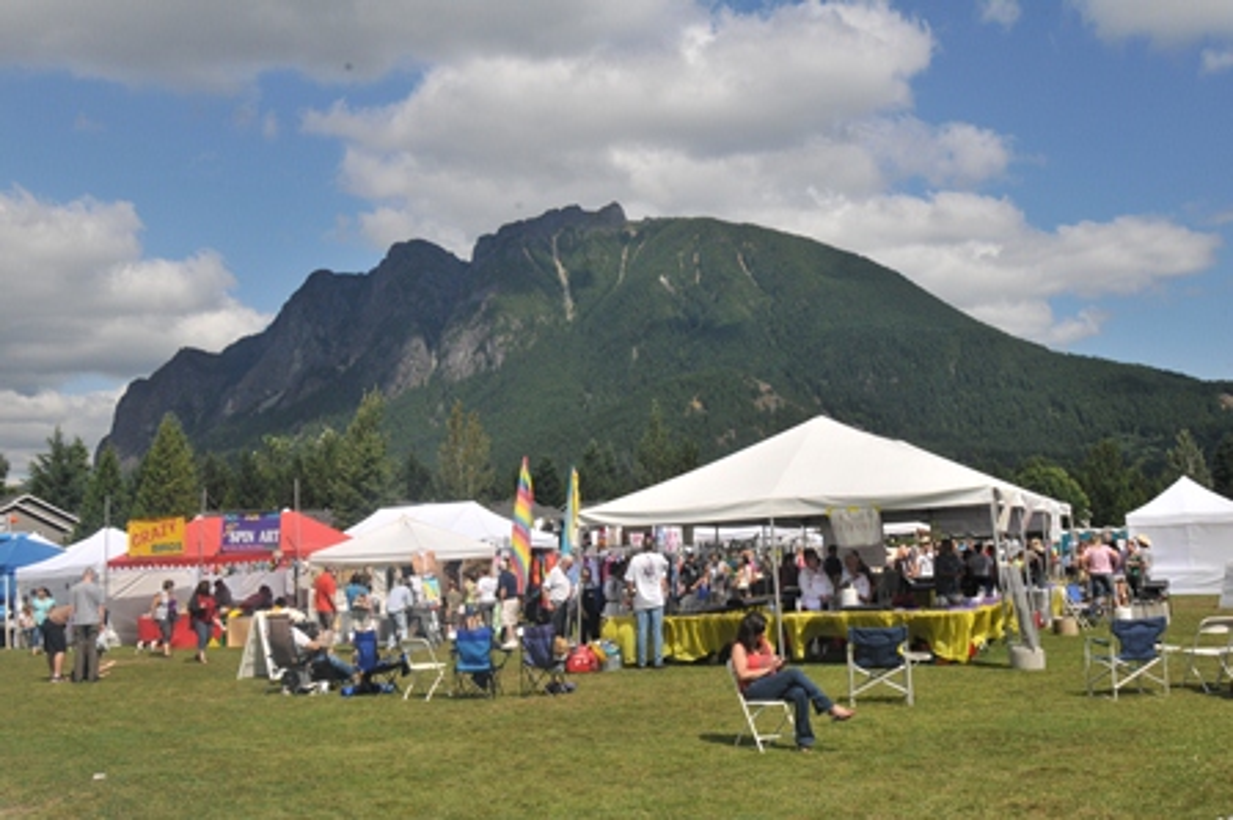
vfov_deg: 36.8
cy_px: 410
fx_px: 1232
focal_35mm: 36
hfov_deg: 53.2
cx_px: 616
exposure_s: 1/400
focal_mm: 24
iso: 400
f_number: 11
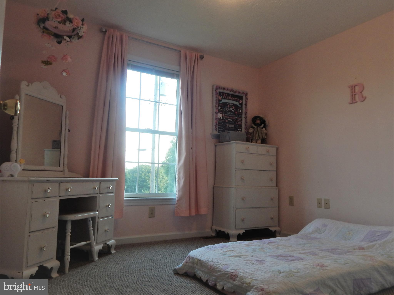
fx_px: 284
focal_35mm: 25
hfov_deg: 69.4
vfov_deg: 54.9
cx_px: 197
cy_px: 148
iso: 125
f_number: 3.1
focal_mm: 4.5
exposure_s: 1/50
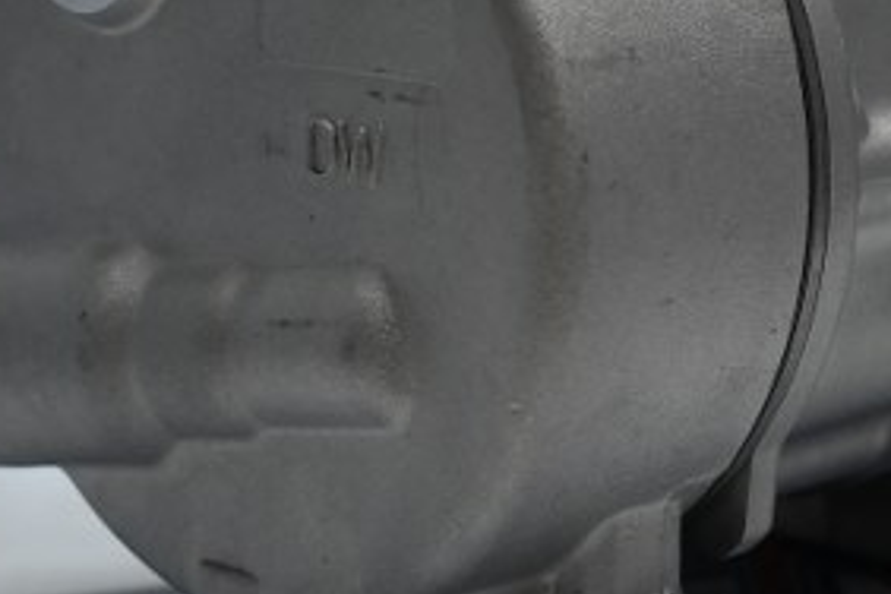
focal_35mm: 106
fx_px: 2634
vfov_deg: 12.8
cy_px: 122
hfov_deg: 19.1
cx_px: 664
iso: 720
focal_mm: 25
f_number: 4.2
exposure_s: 1/125
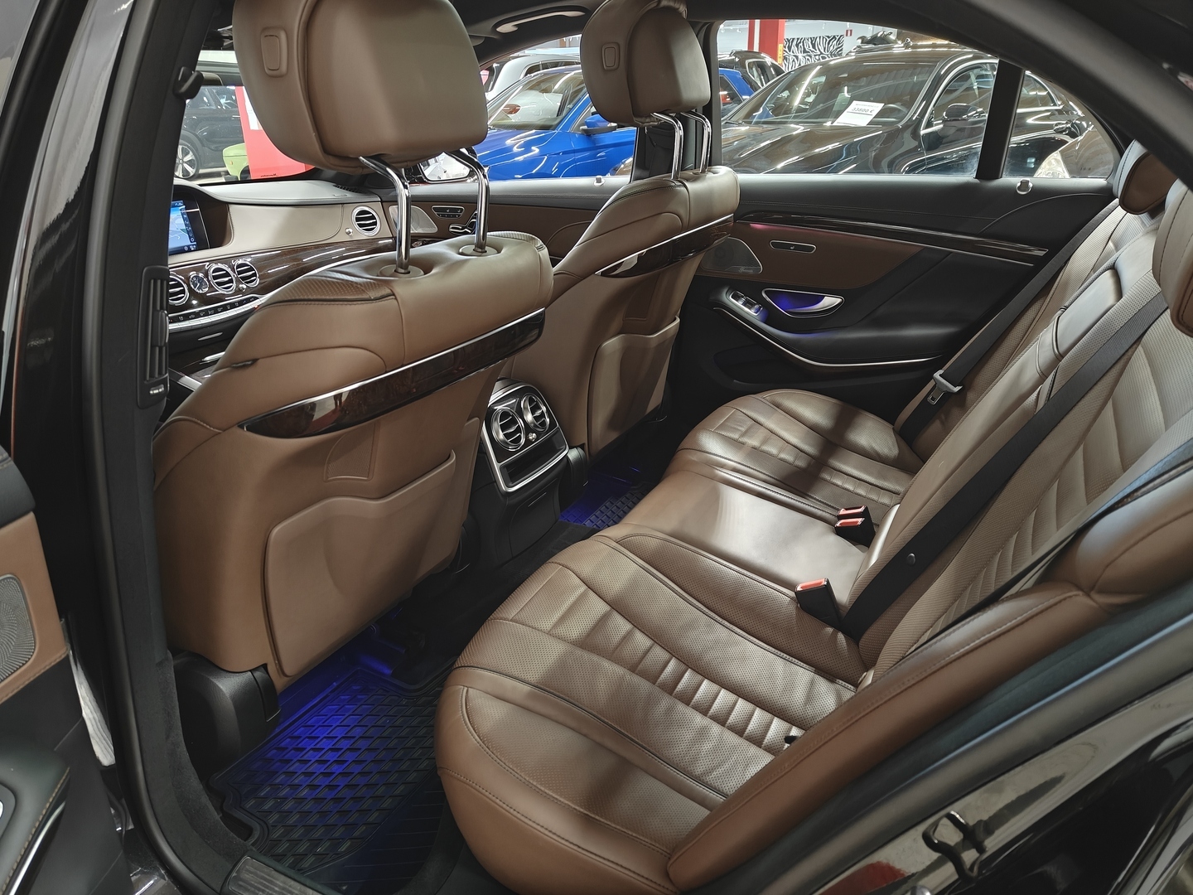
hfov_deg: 71.6
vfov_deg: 56.8
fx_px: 827
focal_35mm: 24
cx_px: 596
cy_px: 448
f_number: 1.8
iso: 1250
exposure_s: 1/33
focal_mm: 5.59
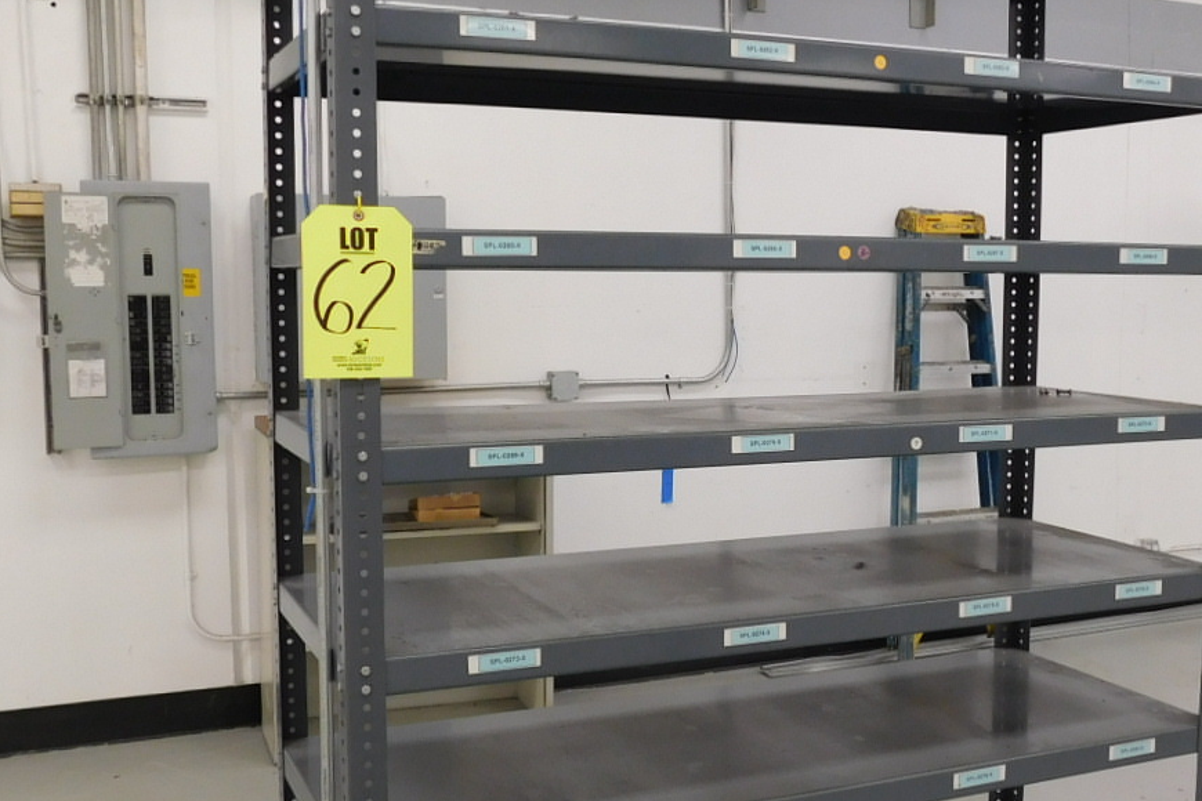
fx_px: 1469
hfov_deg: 44.2
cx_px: 738
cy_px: 428
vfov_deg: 30.5
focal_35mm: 44
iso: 140
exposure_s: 1/30
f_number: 3
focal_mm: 4
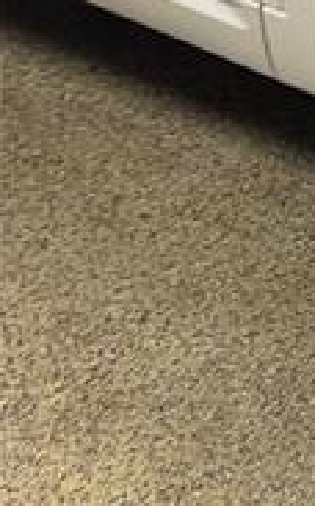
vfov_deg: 14.9
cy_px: 102
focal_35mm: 140
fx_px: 1928
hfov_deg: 8.7
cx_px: 694
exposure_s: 1/60
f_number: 1.78
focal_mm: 6.76
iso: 160
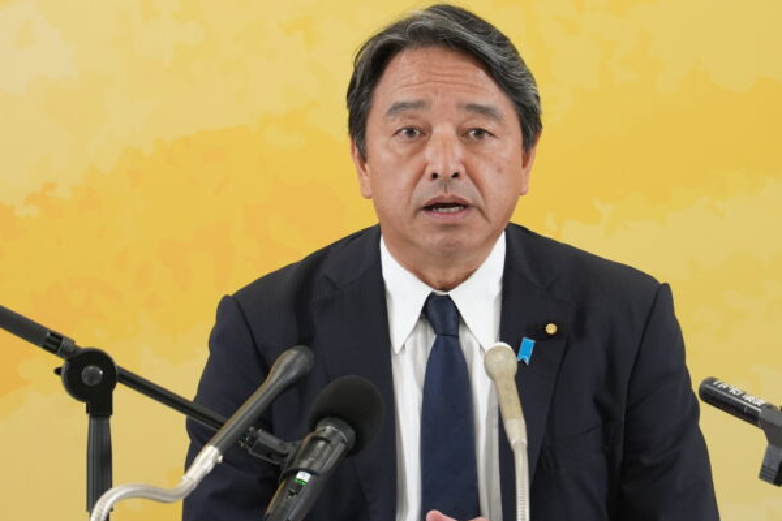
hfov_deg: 5.4
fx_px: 8341
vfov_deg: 3.6
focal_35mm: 384
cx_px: 401
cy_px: 249
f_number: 5.6
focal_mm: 200
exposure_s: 1/125
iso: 1600
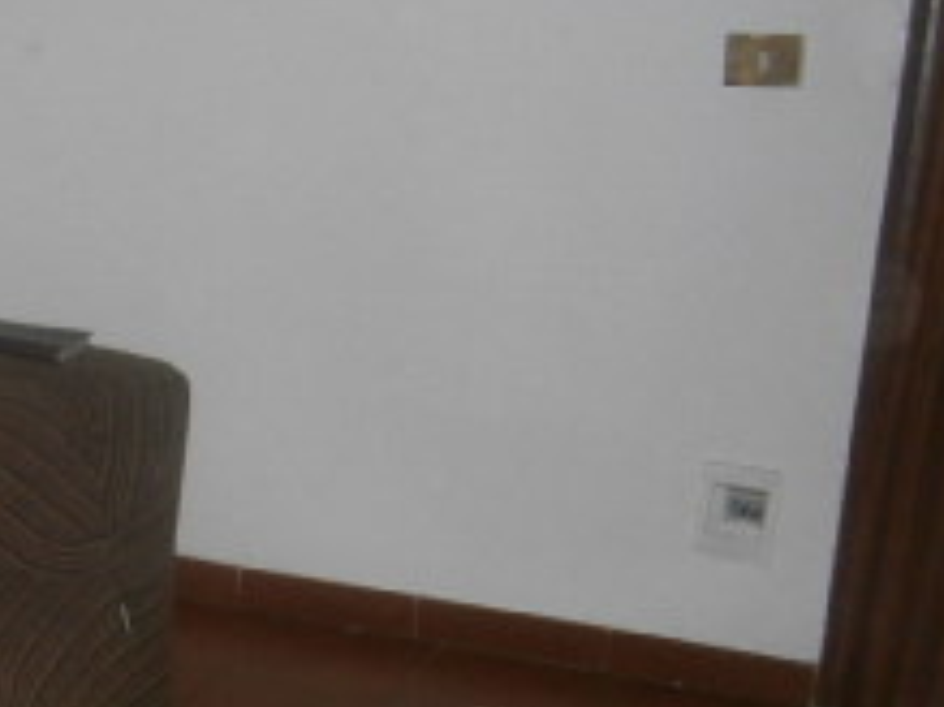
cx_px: -147
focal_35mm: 76
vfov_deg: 19.2
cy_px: 569
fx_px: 2071
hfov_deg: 23.7
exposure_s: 1/30
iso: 200
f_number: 2.8
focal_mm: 4.7
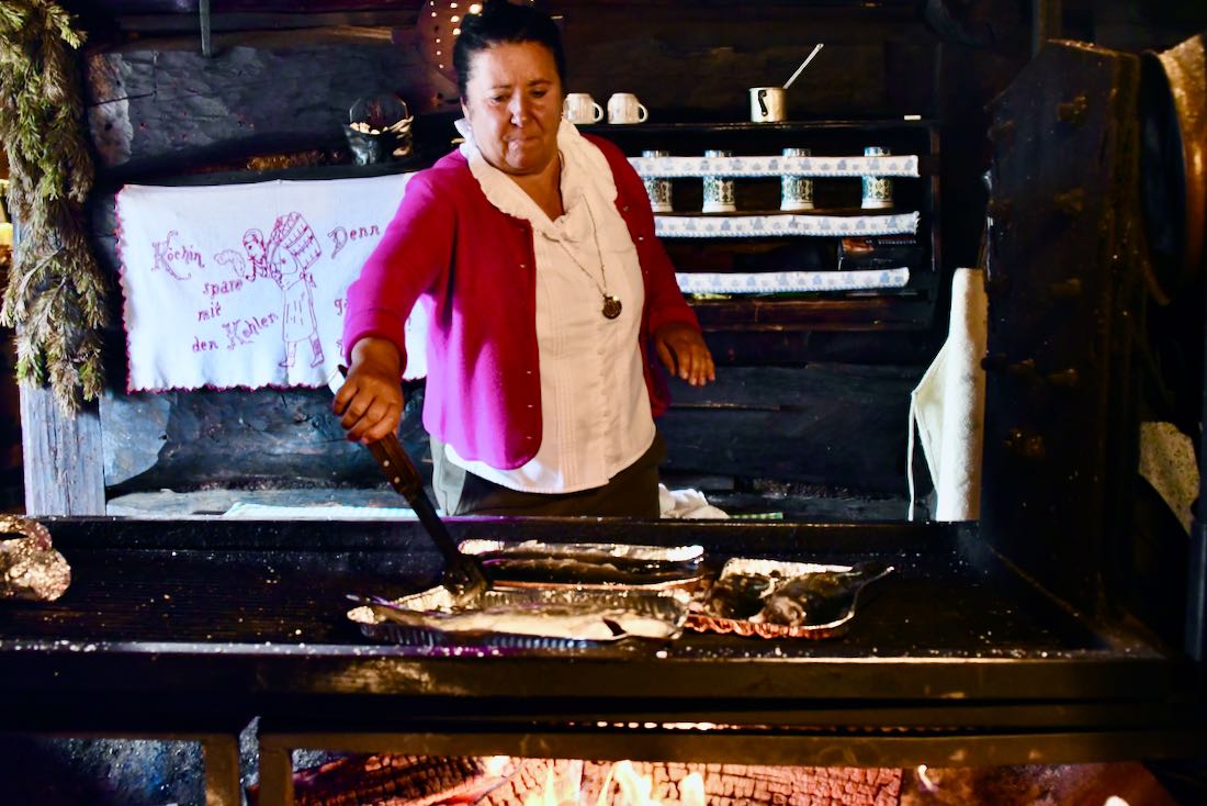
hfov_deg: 46.4
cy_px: 403
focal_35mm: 42
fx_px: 1408
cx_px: 604
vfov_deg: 31.9
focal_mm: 28
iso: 4000
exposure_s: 1/60
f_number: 3.5
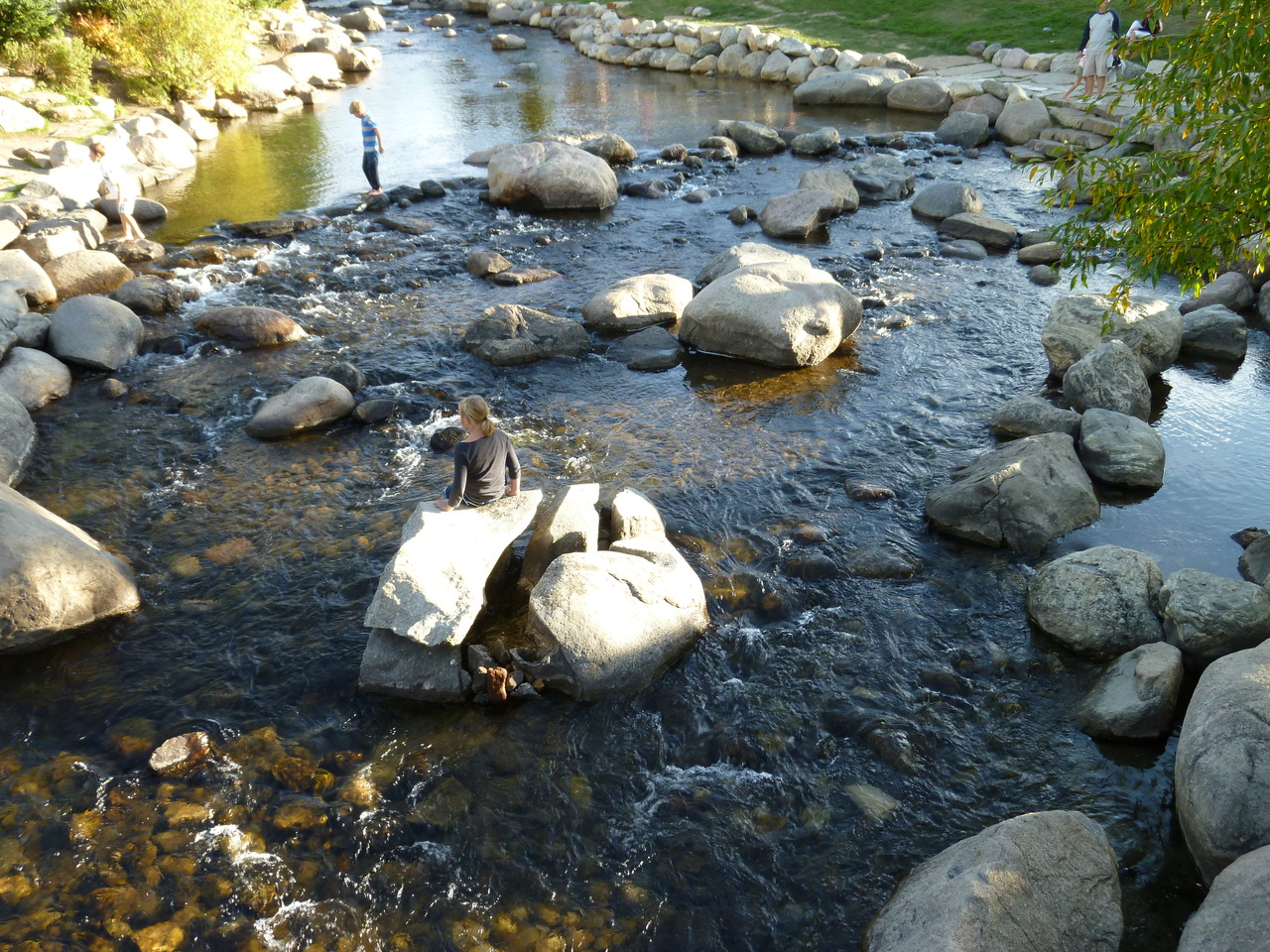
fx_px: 1064
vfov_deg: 48.2
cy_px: 476
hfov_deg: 61.7
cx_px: 635
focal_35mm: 29
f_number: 3.5
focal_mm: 5.2
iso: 80
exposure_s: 1/60
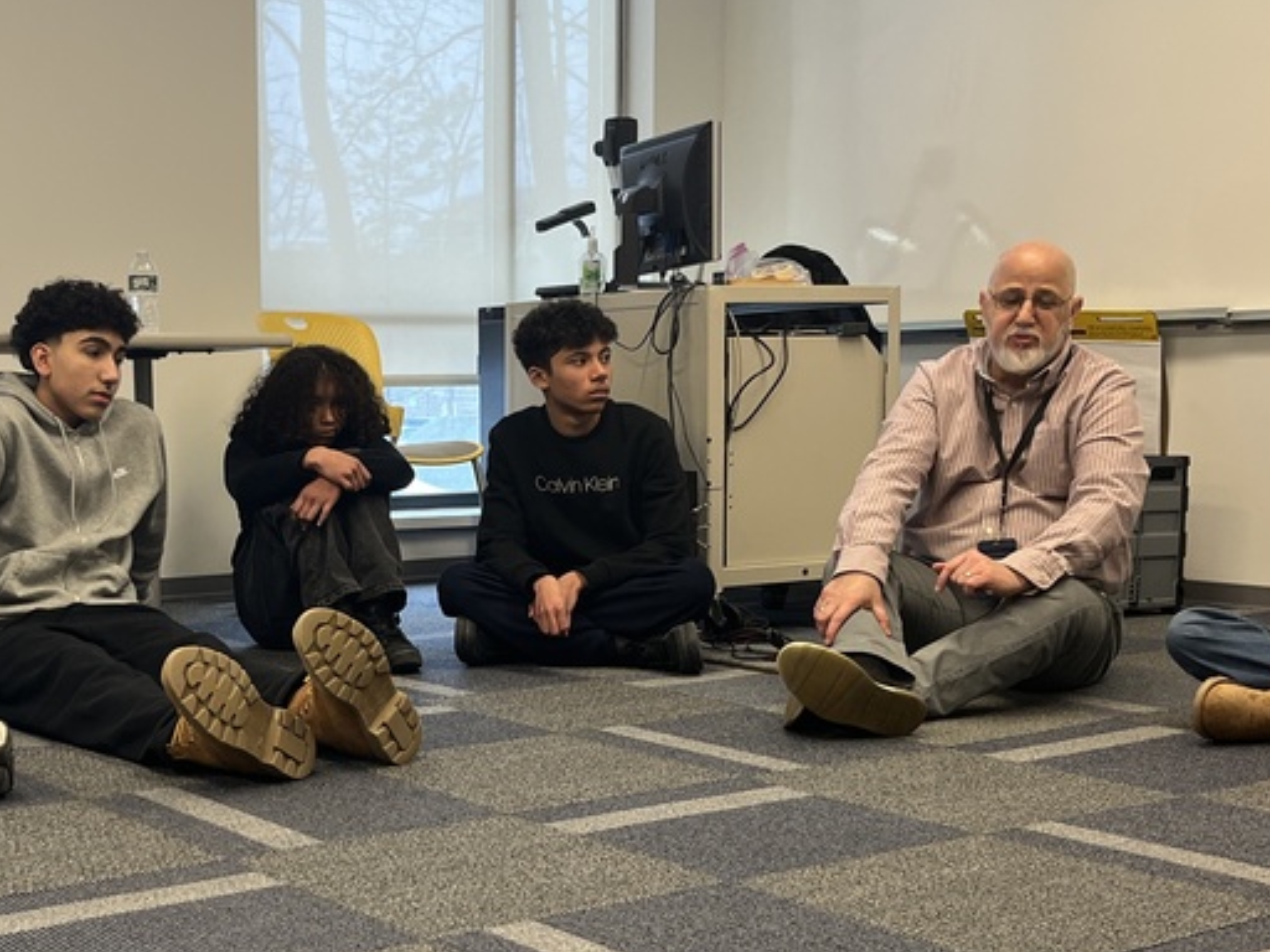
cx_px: 389
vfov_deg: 27.9
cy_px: 620
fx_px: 1908
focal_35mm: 52
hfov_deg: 36.3
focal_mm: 5.1
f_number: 1.6
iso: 125
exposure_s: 1/120
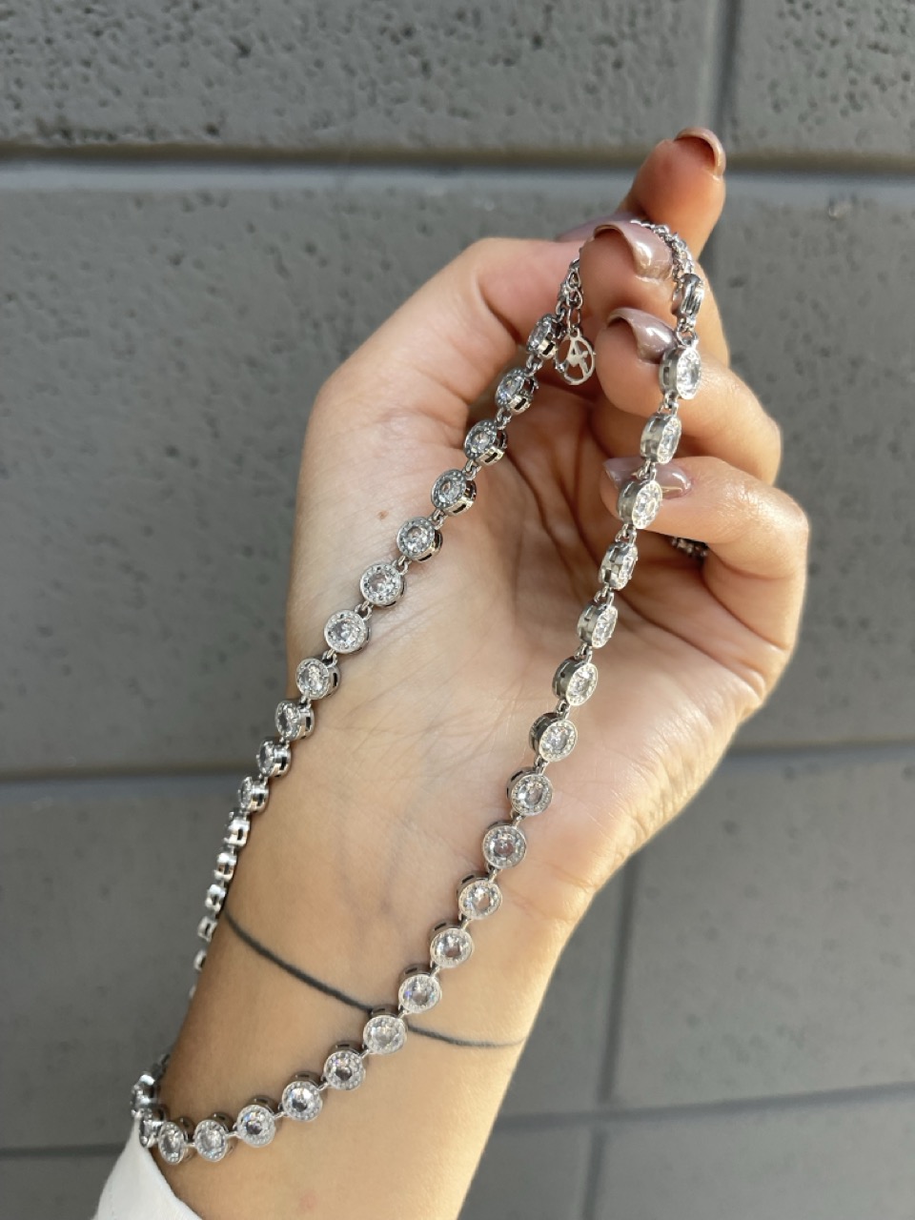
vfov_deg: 69.4
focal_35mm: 25
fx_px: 881
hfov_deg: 54.9
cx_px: 458
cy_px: 610
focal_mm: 5.1
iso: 125
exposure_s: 1/117
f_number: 1.6
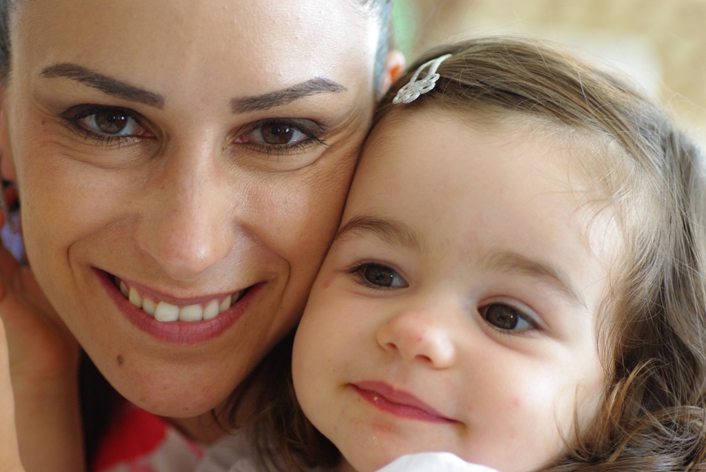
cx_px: 353
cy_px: 236
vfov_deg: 10.2
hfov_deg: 15.2
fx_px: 2650
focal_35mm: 135
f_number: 3.5
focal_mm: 90
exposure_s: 1/125
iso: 800
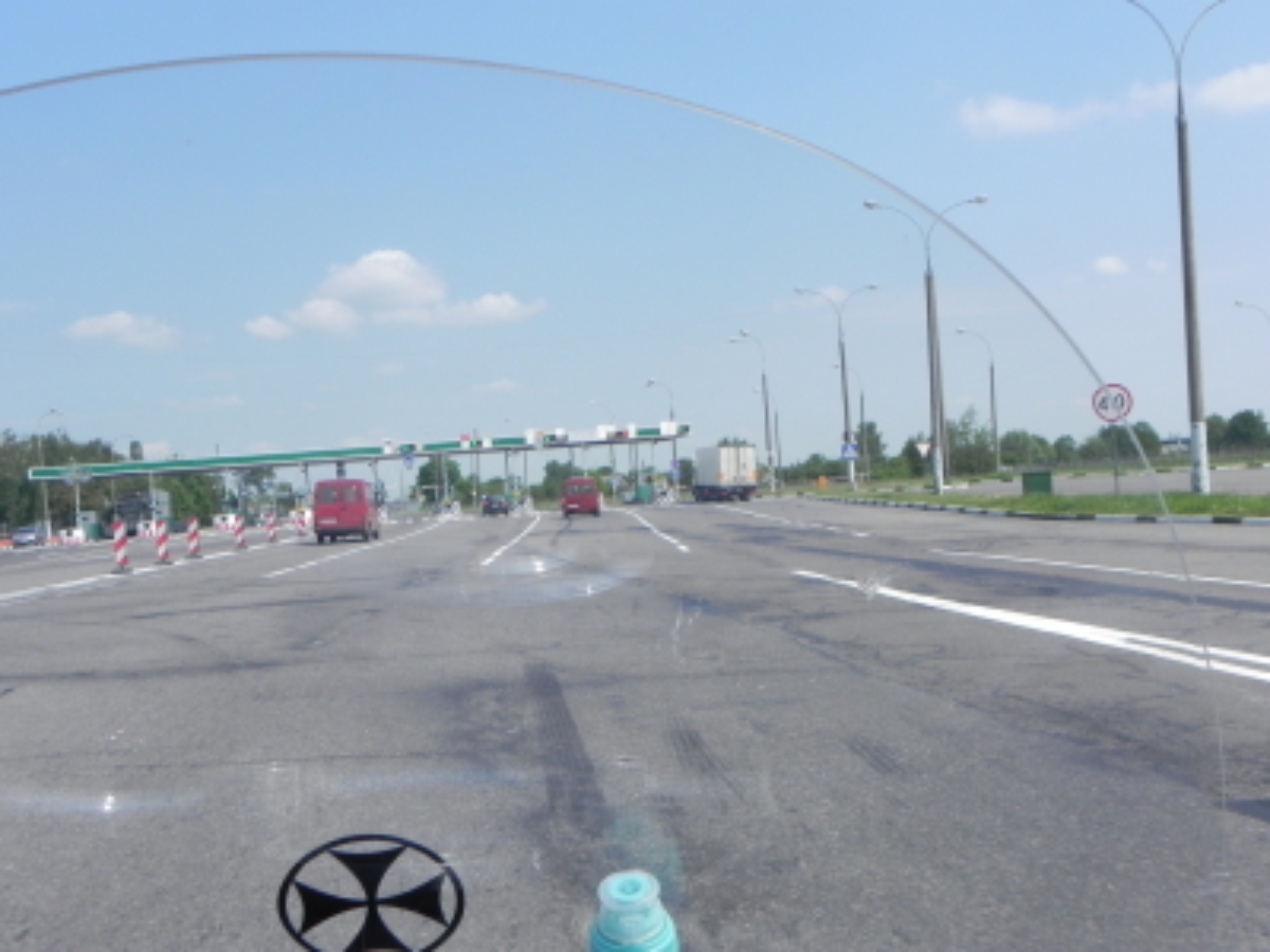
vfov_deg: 35.1
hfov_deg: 45.8
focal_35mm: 41
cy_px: 476
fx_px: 1504
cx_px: 635
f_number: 6.3
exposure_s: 1/528
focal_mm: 7.3
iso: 160
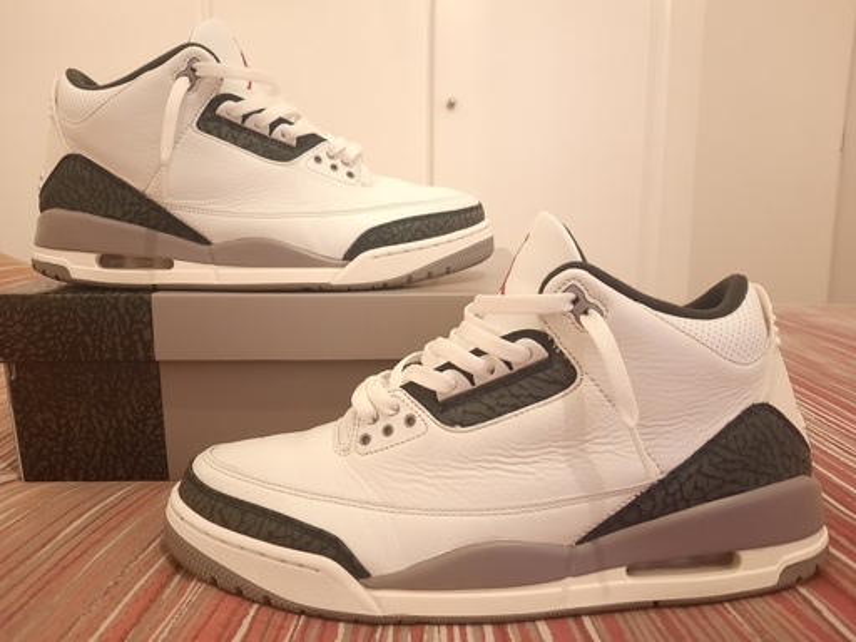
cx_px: 428
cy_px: 321
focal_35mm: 25
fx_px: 618
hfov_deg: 69.4
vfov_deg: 54.9
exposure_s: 1/25
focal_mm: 4.6
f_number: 2
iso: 500
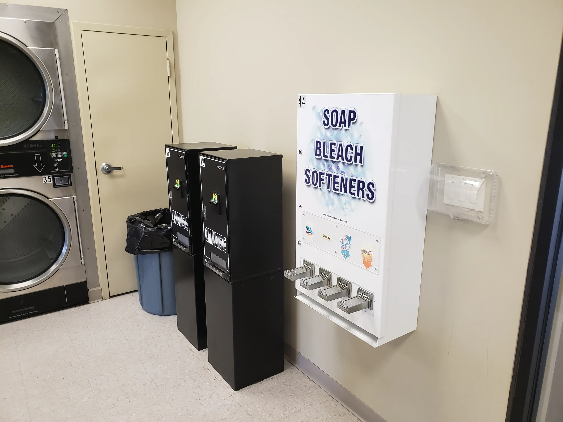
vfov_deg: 53.1
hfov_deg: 67.3
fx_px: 423
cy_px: 211
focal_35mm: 26
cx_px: 282
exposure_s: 1/60
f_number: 2.4
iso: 250
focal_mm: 4.3
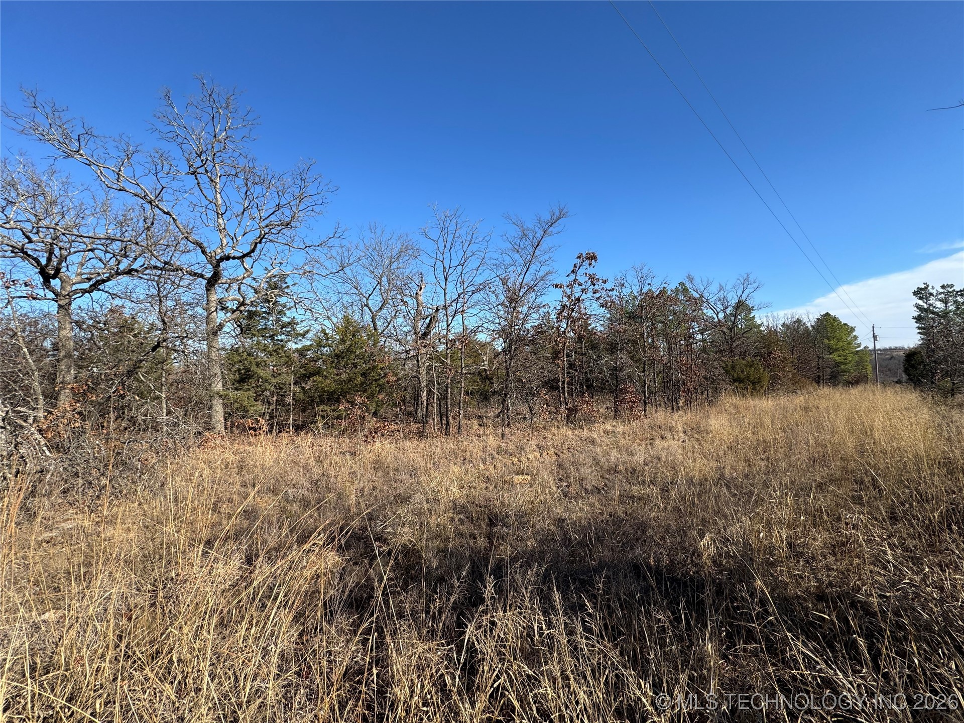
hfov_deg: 102.1
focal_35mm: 14
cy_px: 362
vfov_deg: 85.7
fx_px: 390
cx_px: 482
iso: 40
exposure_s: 1/1126
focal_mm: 2.22
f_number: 2.2
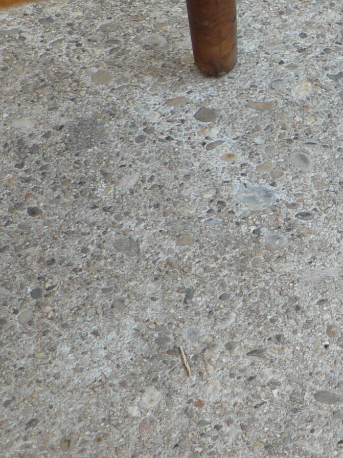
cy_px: 144
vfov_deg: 19.0
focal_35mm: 103
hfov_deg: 13.6
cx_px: 490
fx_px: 1361
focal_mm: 6
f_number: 2.8
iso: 80
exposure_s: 1/100
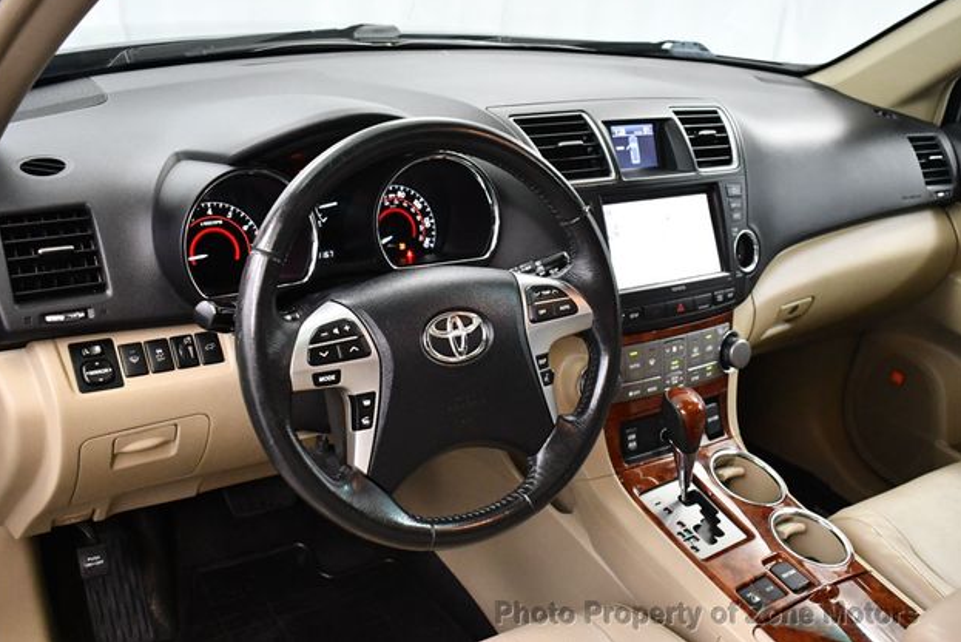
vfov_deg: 36.0
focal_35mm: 37
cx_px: 477
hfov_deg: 51.9
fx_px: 988
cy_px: 313
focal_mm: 18
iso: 3200
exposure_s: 1/100
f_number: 3.5
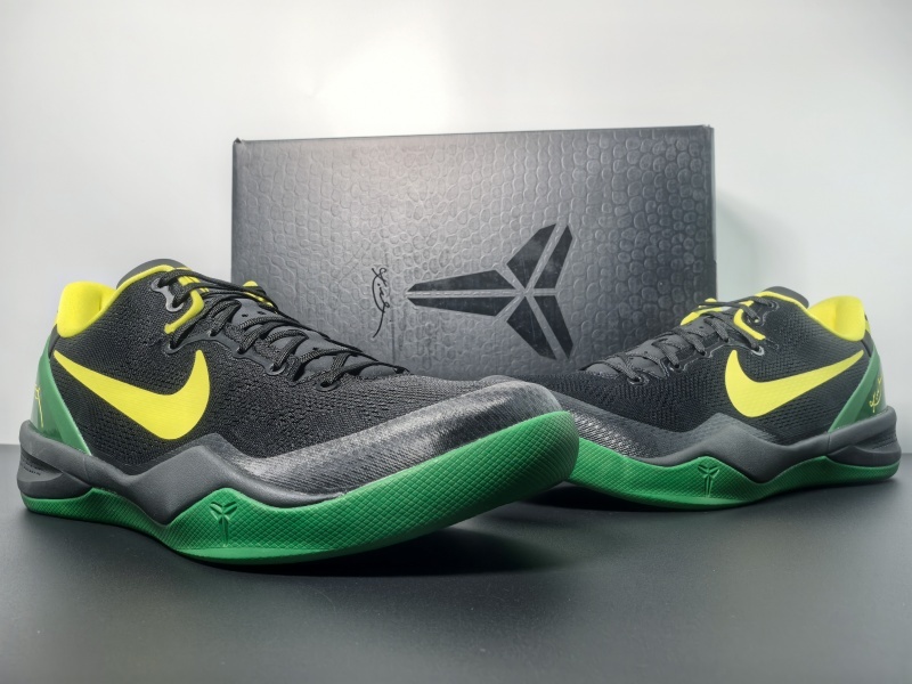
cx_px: 456
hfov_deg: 65.3
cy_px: 342
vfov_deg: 51.4
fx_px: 711
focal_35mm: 27
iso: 50
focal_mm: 6.98
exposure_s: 1/111
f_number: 4
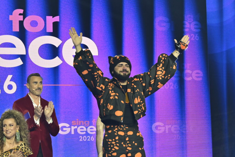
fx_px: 940
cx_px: 118
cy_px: 78
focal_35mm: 144
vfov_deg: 9.5
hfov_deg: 14.2
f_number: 11
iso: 1600
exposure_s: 1/125
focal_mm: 96
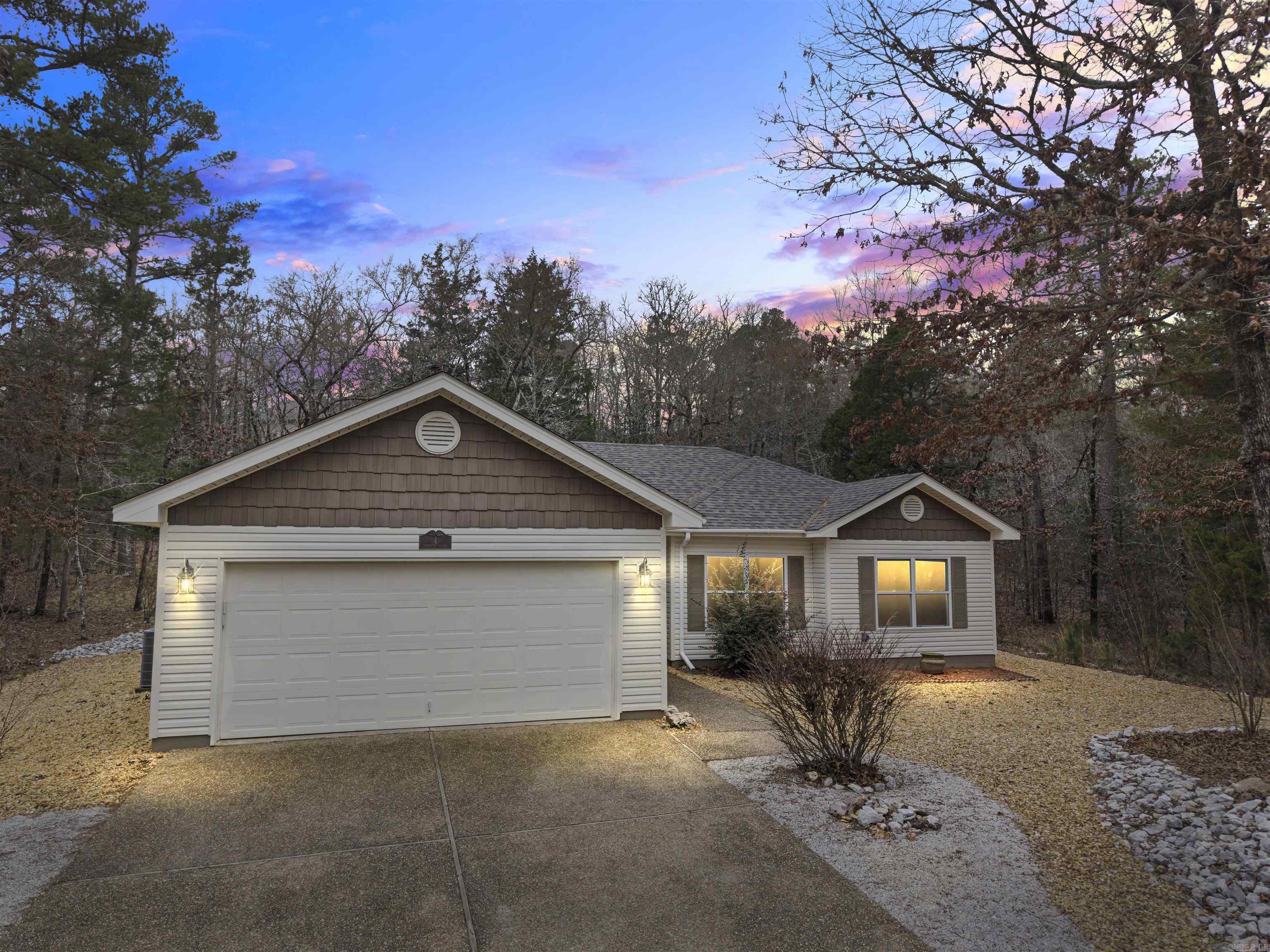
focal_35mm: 23
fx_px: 844
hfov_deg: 73.9
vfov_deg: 58.9
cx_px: 635
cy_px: 476
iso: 200
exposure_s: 1/1000
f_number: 1.8
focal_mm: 8.67
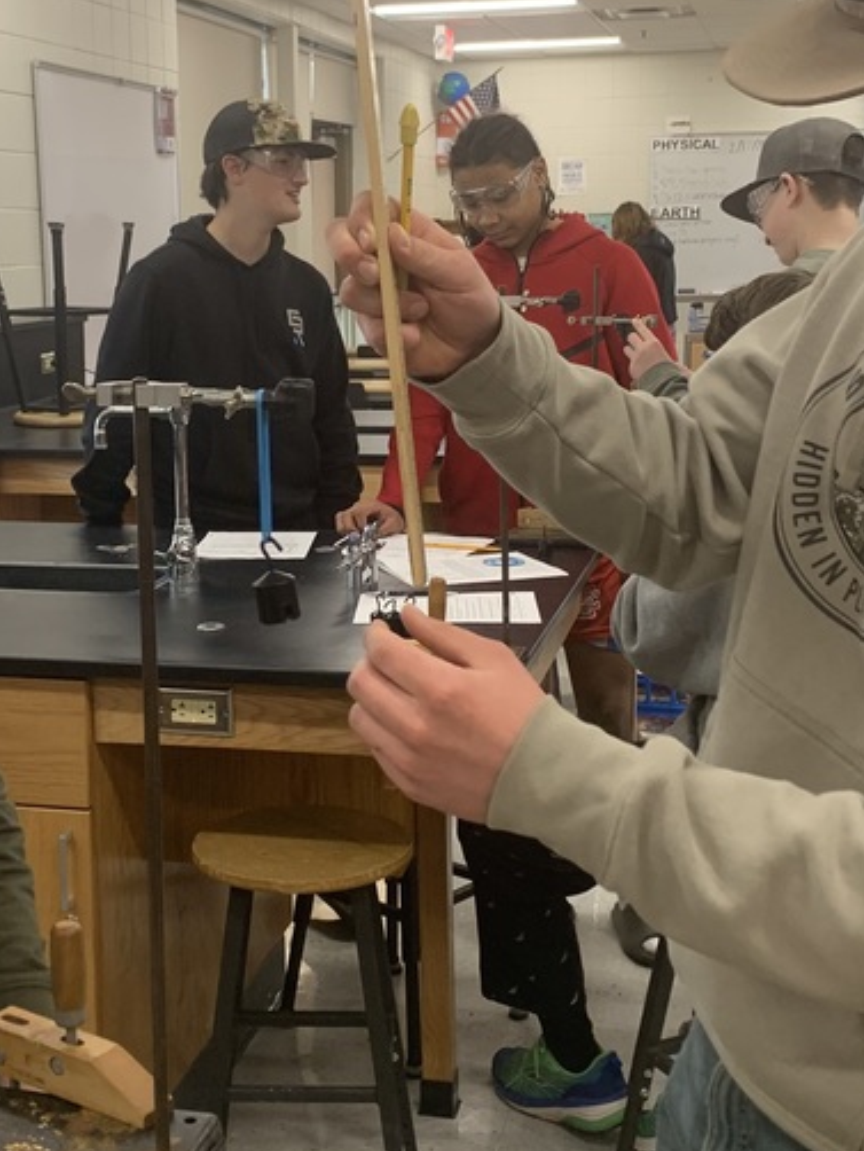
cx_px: 291
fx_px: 1762
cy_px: 543
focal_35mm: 53
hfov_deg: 27.4
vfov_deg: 36.1
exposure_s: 1/100
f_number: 1.8
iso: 80
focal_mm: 4.25
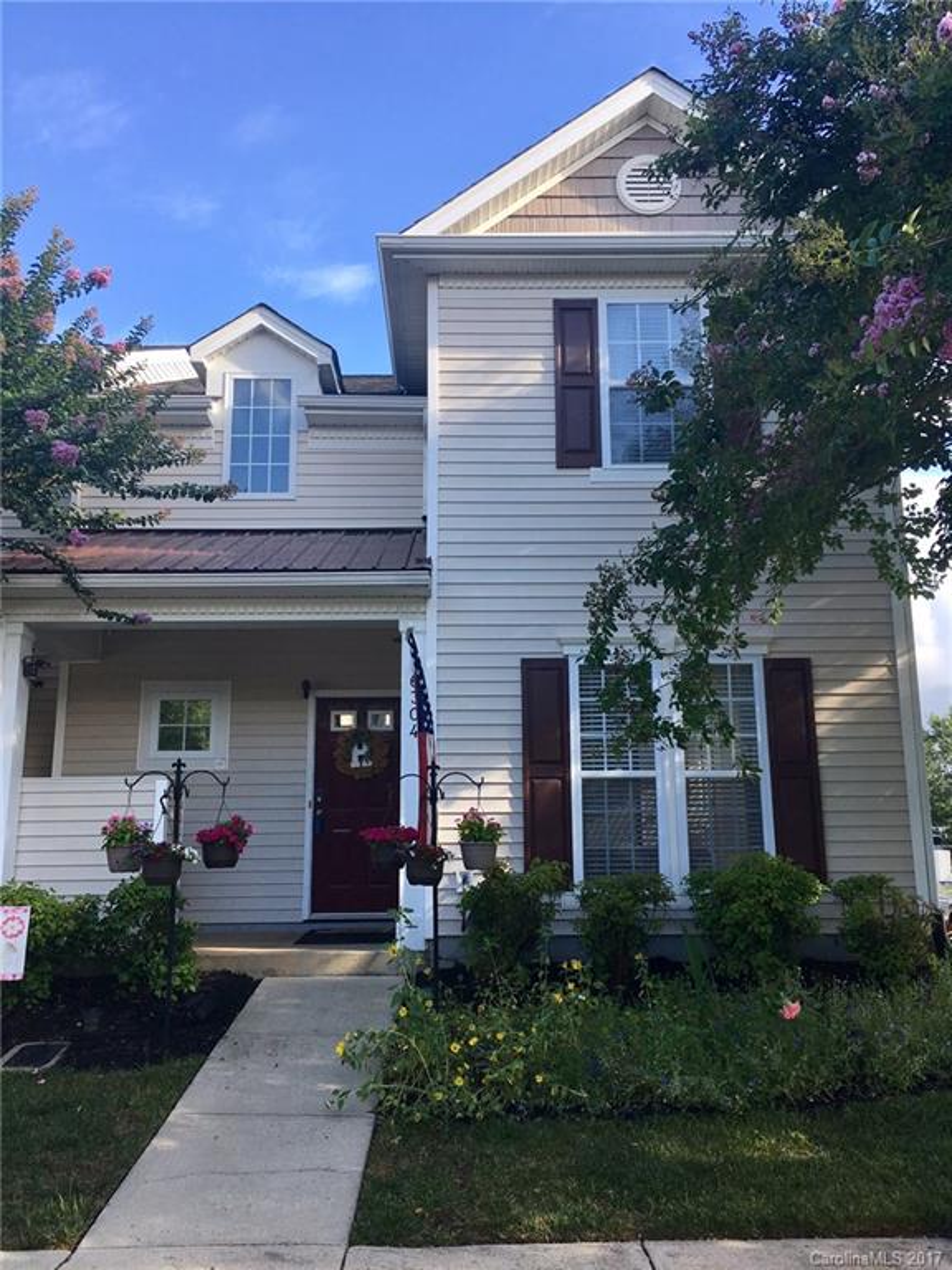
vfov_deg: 61.7
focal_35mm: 29
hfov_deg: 48.2
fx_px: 1063
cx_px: 476
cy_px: 635
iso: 25
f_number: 2.2
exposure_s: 1/326
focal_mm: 4.15
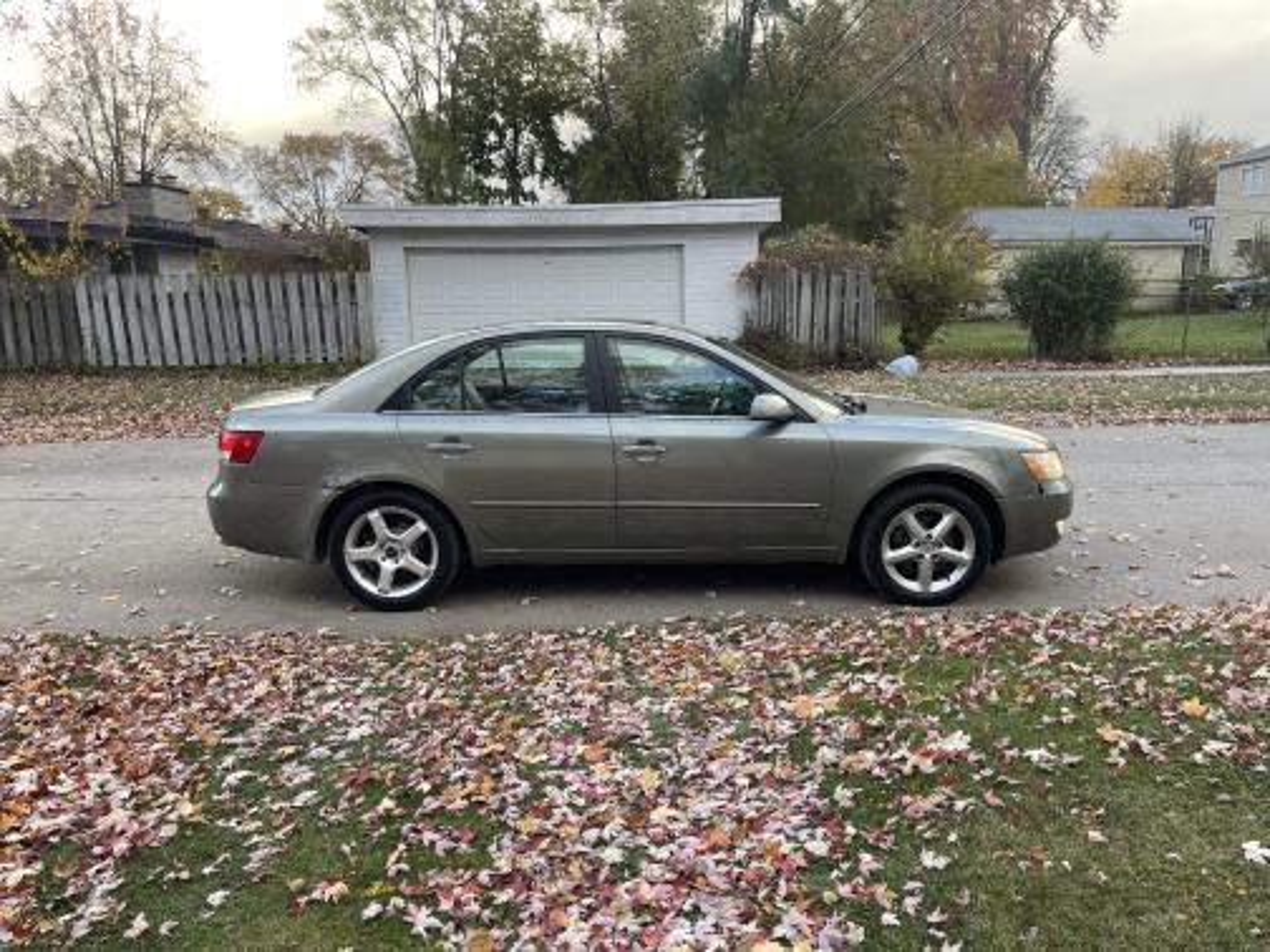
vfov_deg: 54.9
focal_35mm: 25
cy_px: 476
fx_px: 917
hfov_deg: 69.4
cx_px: 635
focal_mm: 5.1
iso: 50
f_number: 1.6
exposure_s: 1/121
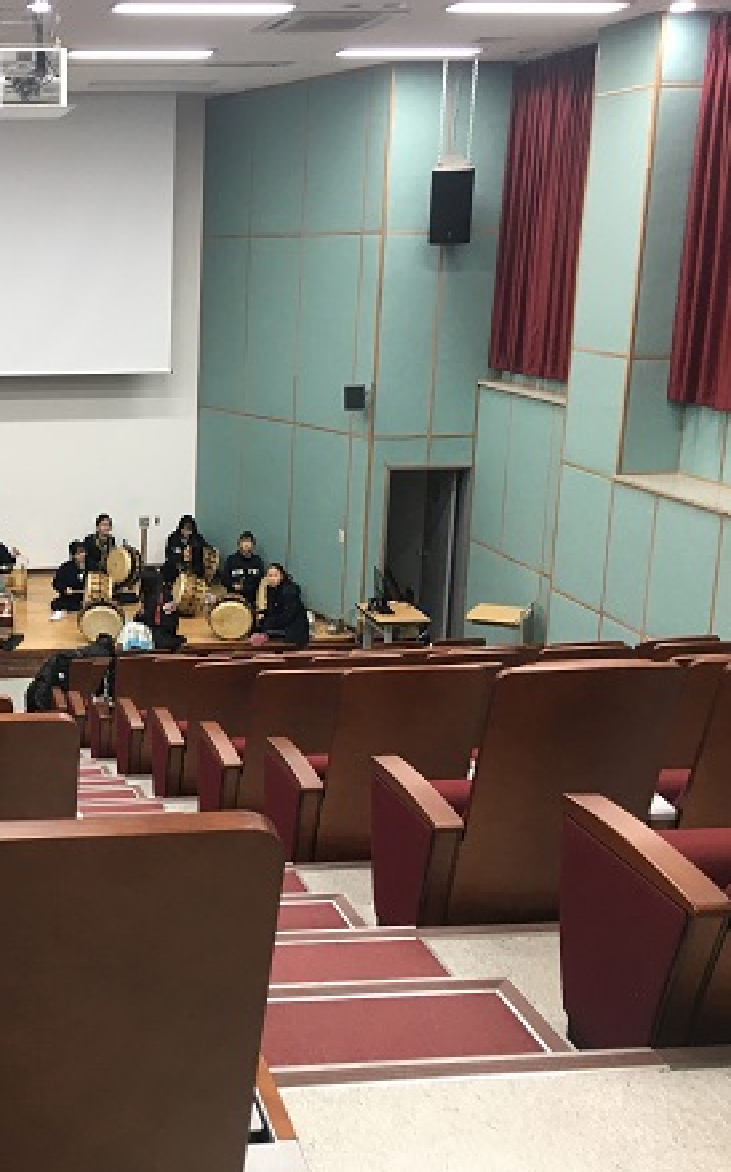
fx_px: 1340
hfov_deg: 28.6
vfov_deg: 47.2
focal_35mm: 42
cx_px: 0
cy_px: 579
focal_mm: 4.15
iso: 80
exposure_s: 1/30
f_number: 2.2
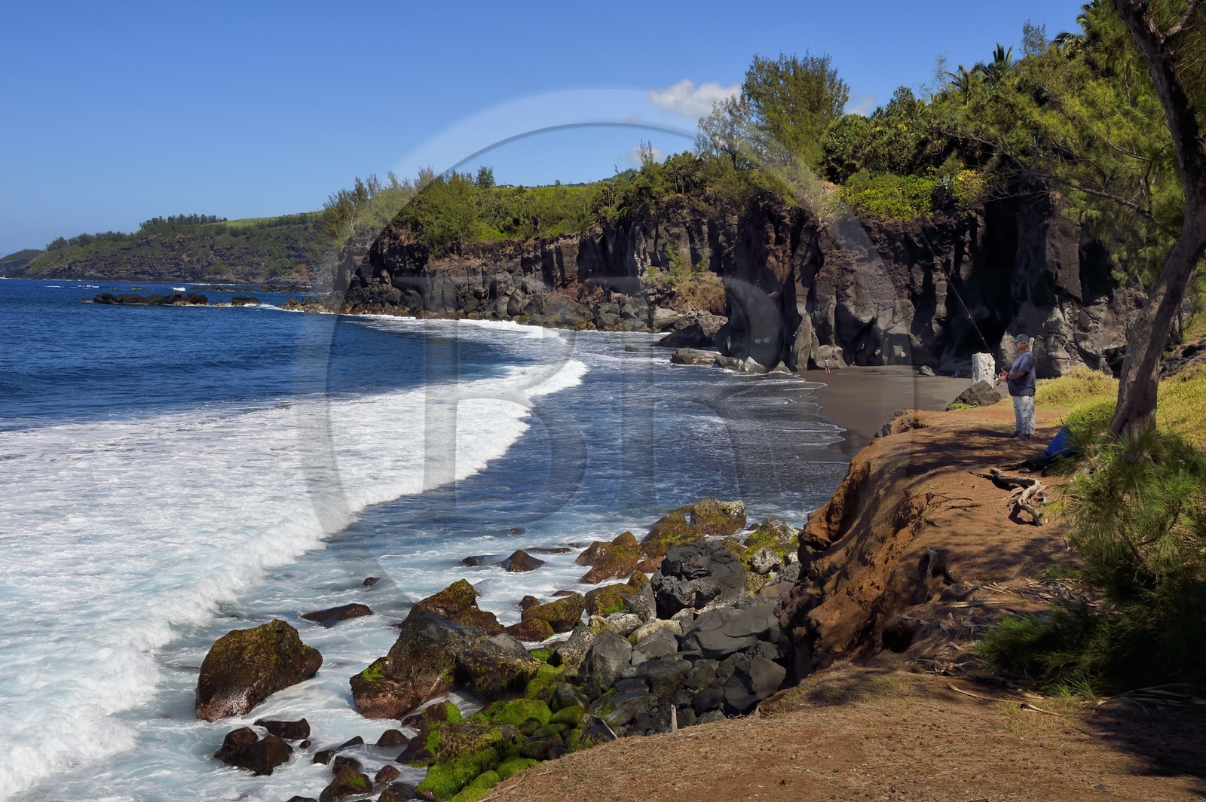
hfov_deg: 48.5
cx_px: 603
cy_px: 401
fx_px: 1339
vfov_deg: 33.4
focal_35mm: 40
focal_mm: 40
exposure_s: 1/250
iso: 200
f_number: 16
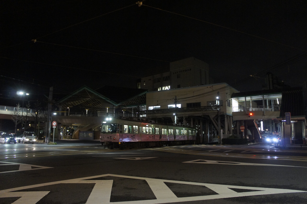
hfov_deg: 67.4
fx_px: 230
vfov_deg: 47.9
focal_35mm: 27
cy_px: 102
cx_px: 154
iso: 1600
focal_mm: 18
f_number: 3.5
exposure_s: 1/30
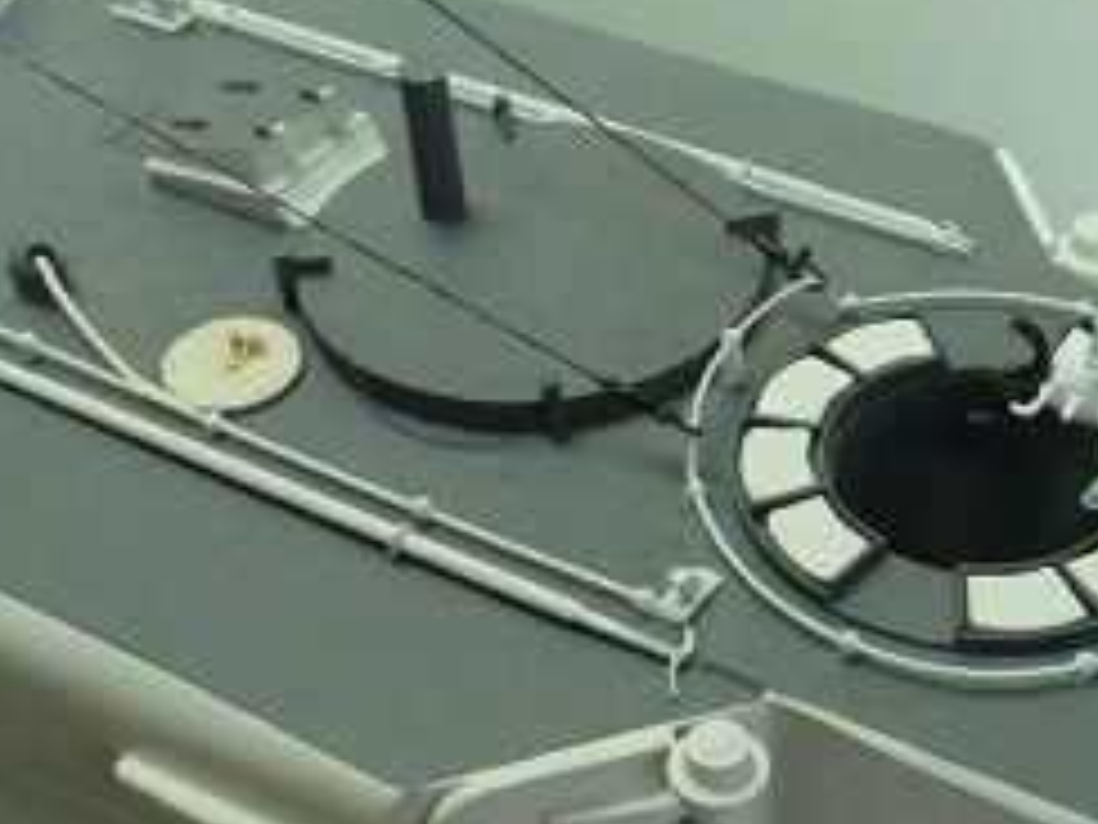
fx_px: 1713
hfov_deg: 35.0
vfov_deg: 26.4
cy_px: 693
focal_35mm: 54
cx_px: 770
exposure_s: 1/160
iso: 1600
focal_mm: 4
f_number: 3.4
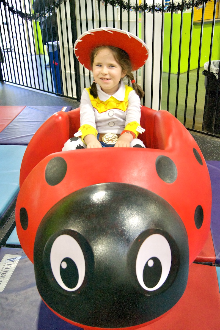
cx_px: 110
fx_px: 330
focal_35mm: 36
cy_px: 165
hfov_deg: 36.9
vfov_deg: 53.1
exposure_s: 1/160
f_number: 4
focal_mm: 24
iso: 2000
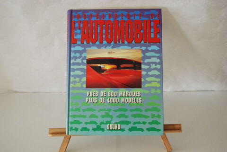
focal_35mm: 44
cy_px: 76
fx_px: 275
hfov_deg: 44.9
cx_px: 114
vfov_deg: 30.9
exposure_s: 1/100
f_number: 4.8
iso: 1600
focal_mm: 29
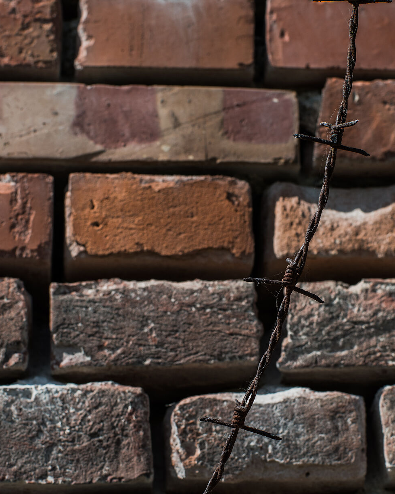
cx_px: 250
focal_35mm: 92
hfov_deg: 16.7
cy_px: 274
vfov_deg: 20.8
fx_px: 1345
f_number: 5.6
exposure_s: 1/500
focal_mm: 50
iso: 100
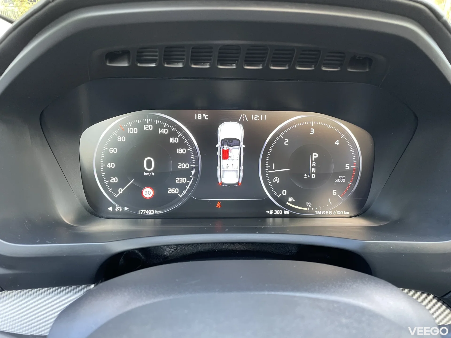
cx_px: 226
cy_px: 169
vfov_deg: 53.1
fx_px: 339
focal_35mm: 26
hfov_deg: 67.3
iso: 250
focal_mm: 4.2
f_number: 1.6
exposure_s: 1/60
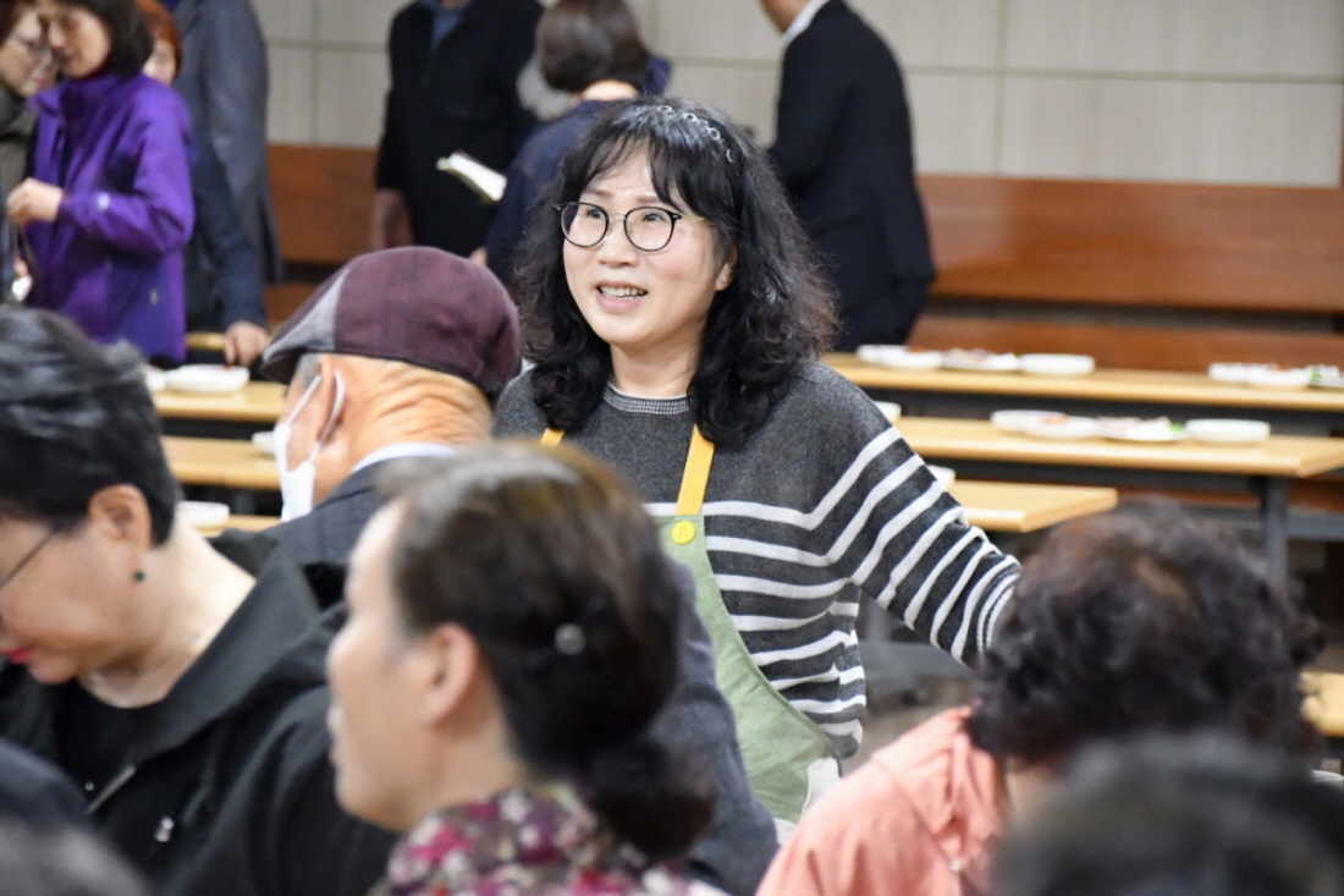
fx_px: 8398
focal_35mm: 225
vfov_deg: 6.1
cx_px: 672
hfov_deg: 9.1
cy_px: 448
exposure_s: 1/125
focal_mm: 150
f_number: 6
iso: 12800
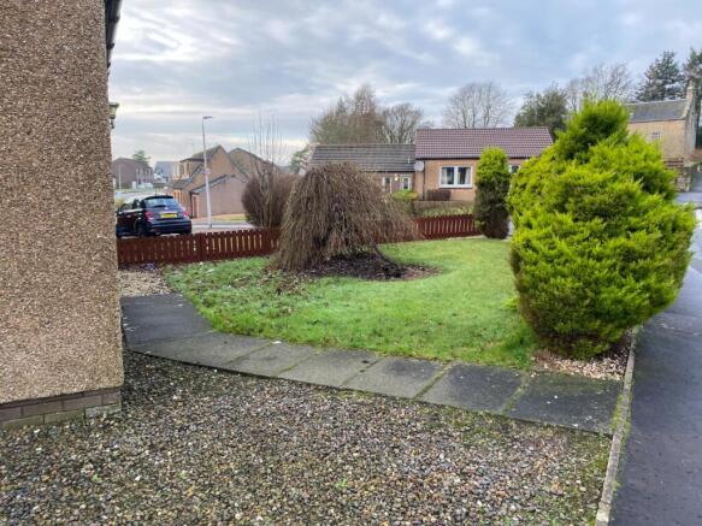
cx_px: 351
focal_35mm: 26
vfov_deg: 53.0
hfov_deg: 67.3
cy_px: 263
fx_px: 527
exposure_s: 1/122
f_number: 1.8
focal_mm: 4.25
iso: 40
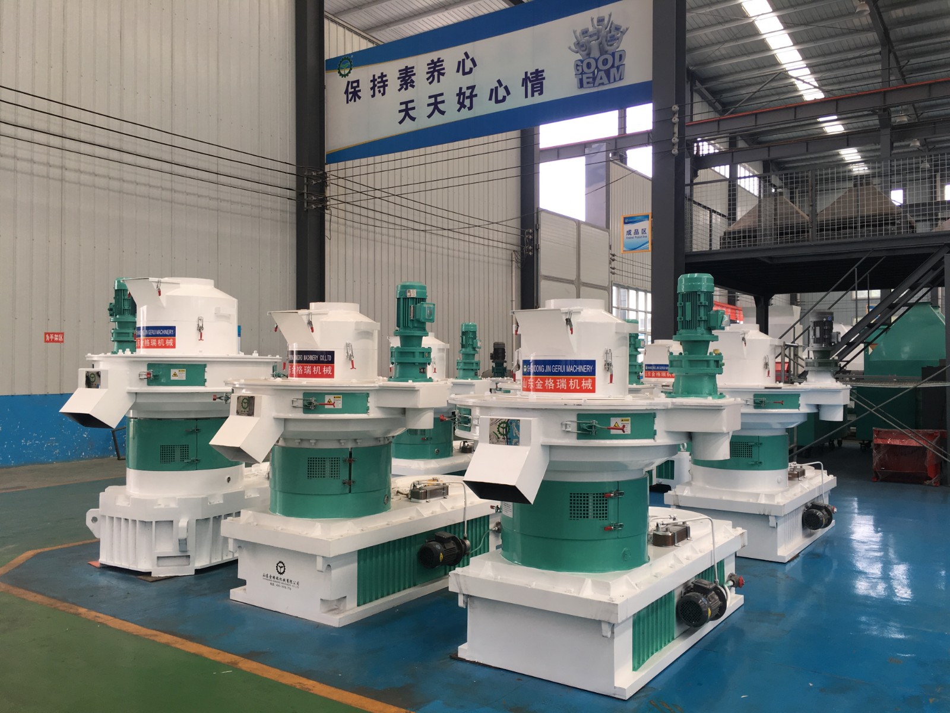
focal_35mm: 29
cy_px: 356
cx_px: 475
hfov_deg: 61.7
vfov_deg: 48.2
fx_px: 796
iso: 25
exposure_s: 1/100
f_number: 2.2
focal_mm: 4.15
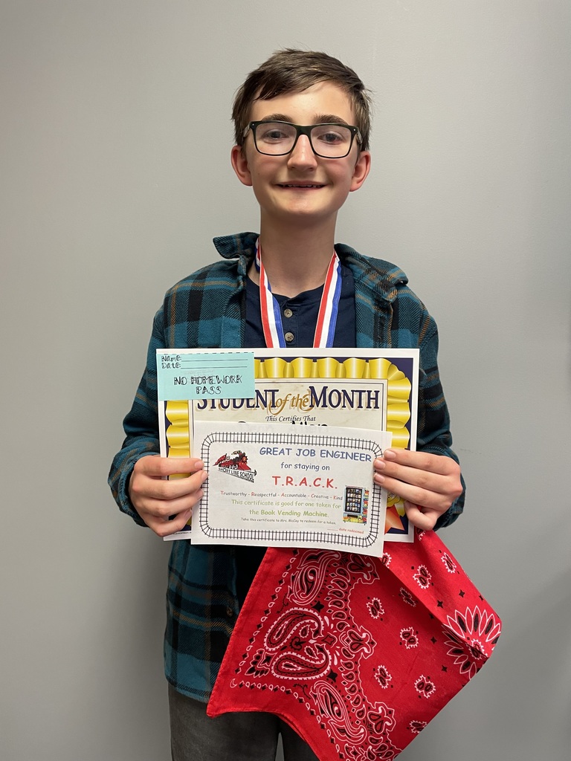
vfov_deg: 67.3
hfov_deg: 53.1
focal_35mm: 26
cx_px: 286
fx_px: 572
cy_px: 380
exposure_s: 1/60
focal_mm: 4.2
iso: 80
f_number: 1.6
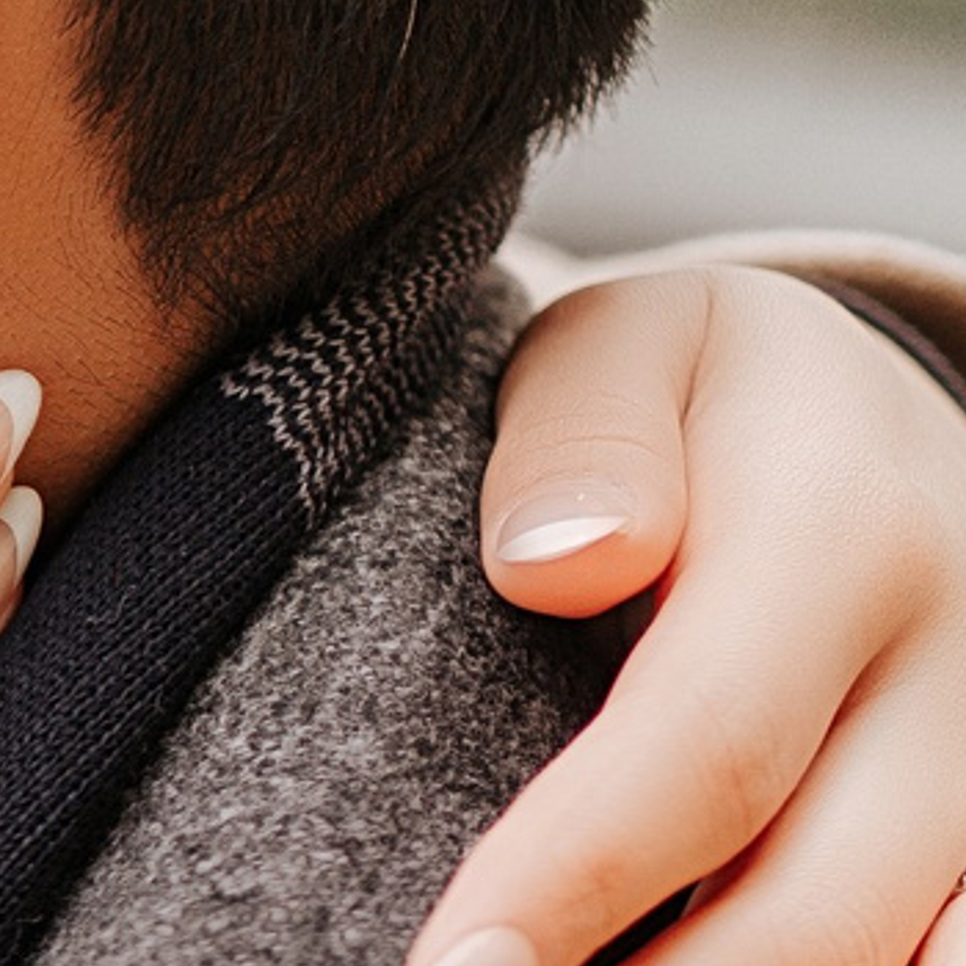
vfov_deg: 5.6
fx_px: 9819
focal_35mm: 311
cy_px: 1205
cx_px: -1990
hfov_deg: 5.3
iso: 100
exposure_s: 1/250
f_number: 2
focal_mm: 50
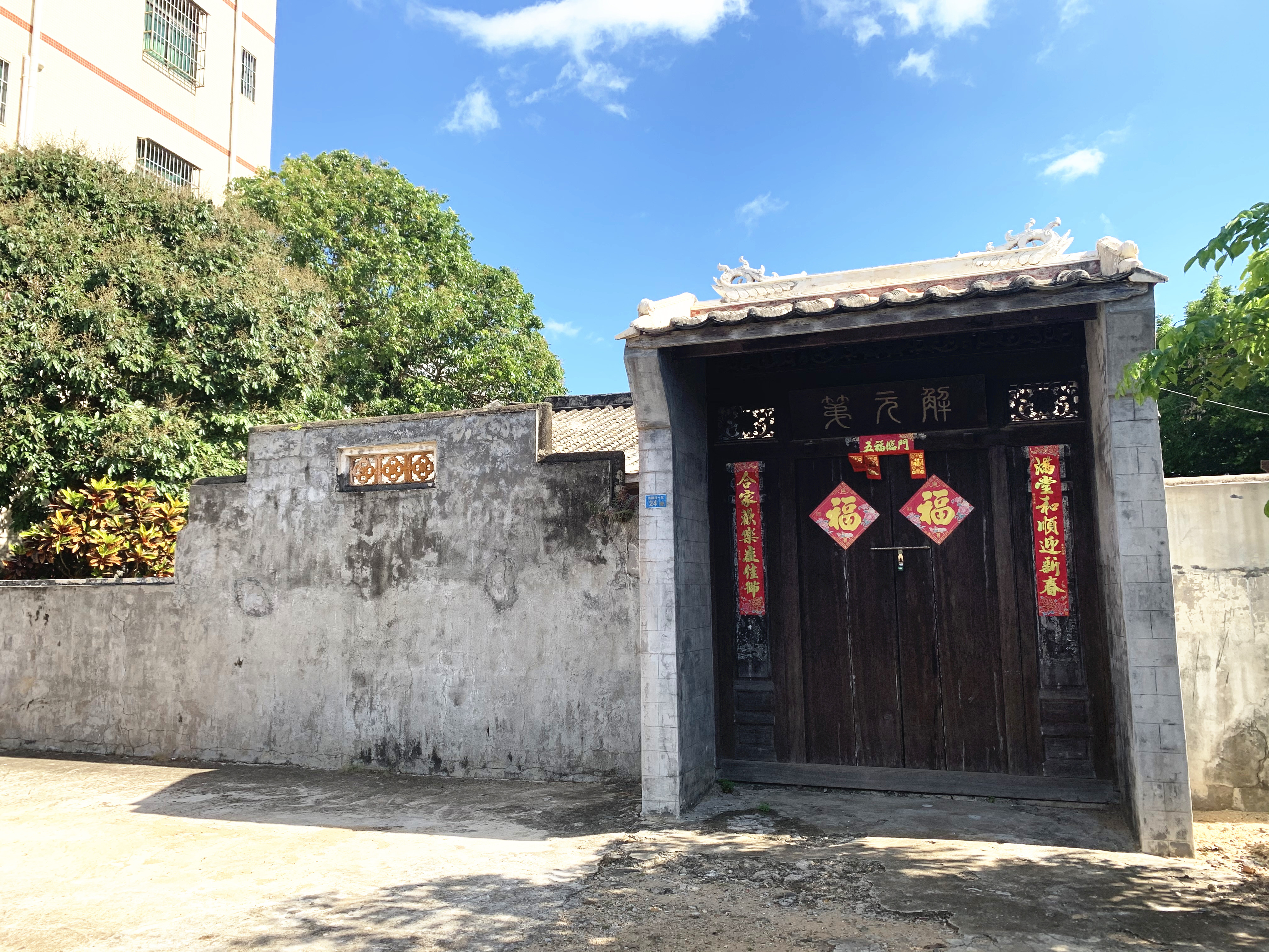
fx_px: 953
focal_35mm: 26
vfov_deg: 53.1
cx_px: 634
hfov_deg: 67.3
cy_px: 476
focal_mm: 4.25
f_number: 1.8
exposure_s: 1/1011
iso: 25
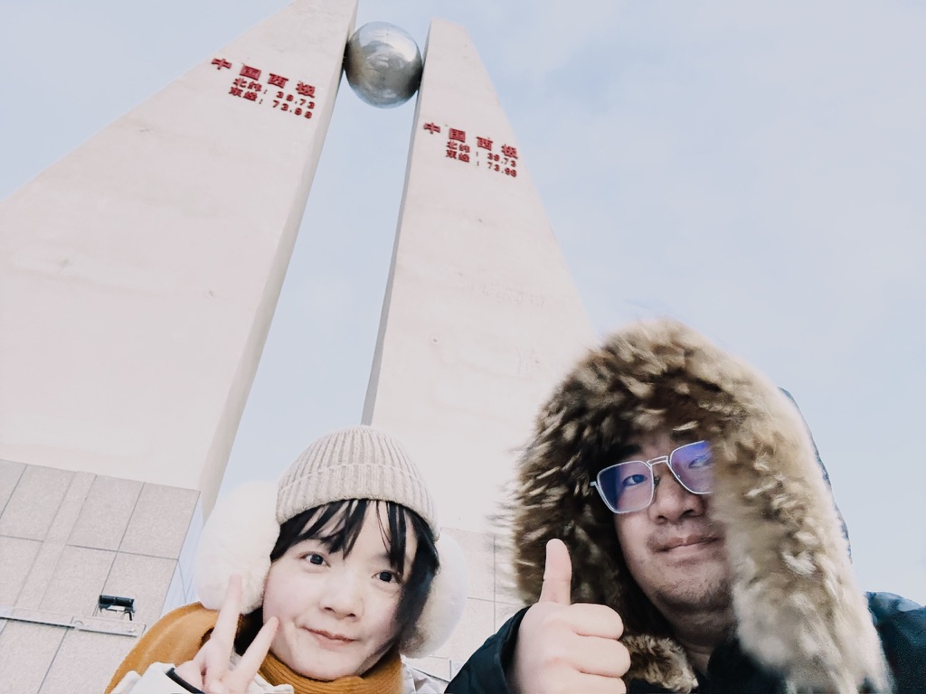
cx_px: 463
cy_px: 347
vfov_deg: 58.9
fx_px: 615
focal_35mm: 23
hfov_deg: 73.9
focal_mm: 2.69
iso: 400
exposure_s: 1/30
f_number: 1.9
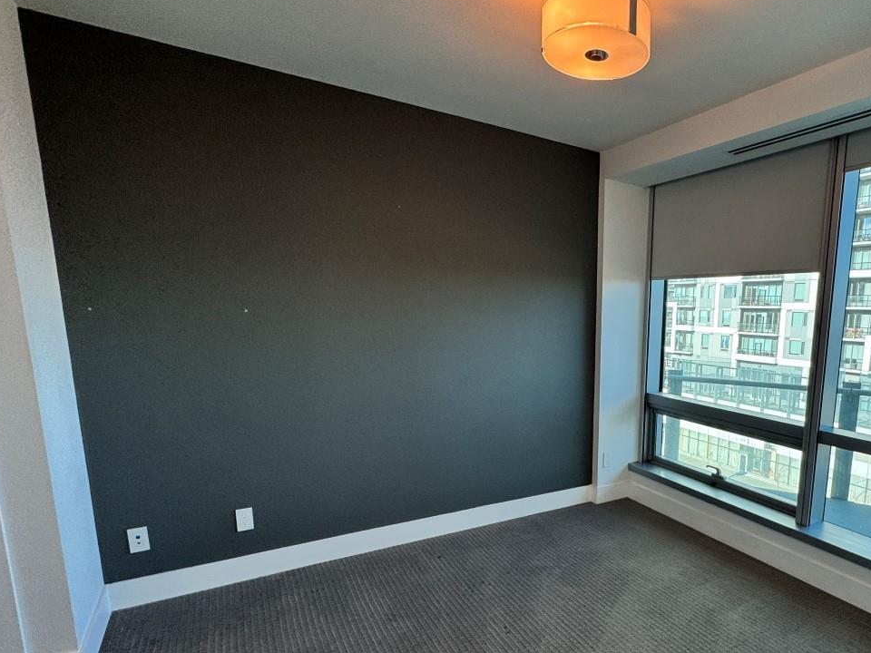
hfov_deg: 75.3
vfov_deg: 62.7
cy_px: 404
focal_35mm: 21
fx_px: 528
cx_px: 613
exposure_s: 1/120
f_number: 2.2
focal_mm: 2.22
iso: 100
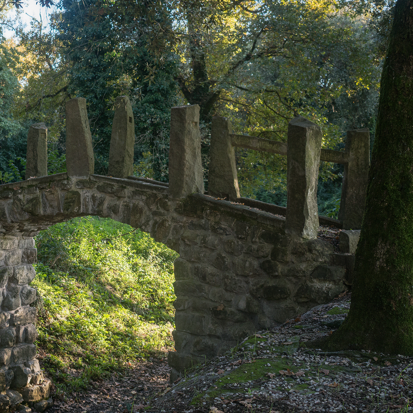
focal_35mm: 59
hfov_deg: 28.8
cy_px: 198
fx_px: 793
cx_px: 105
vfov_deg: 29.2
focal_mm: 25
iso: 200
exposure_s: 1/125
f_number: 4
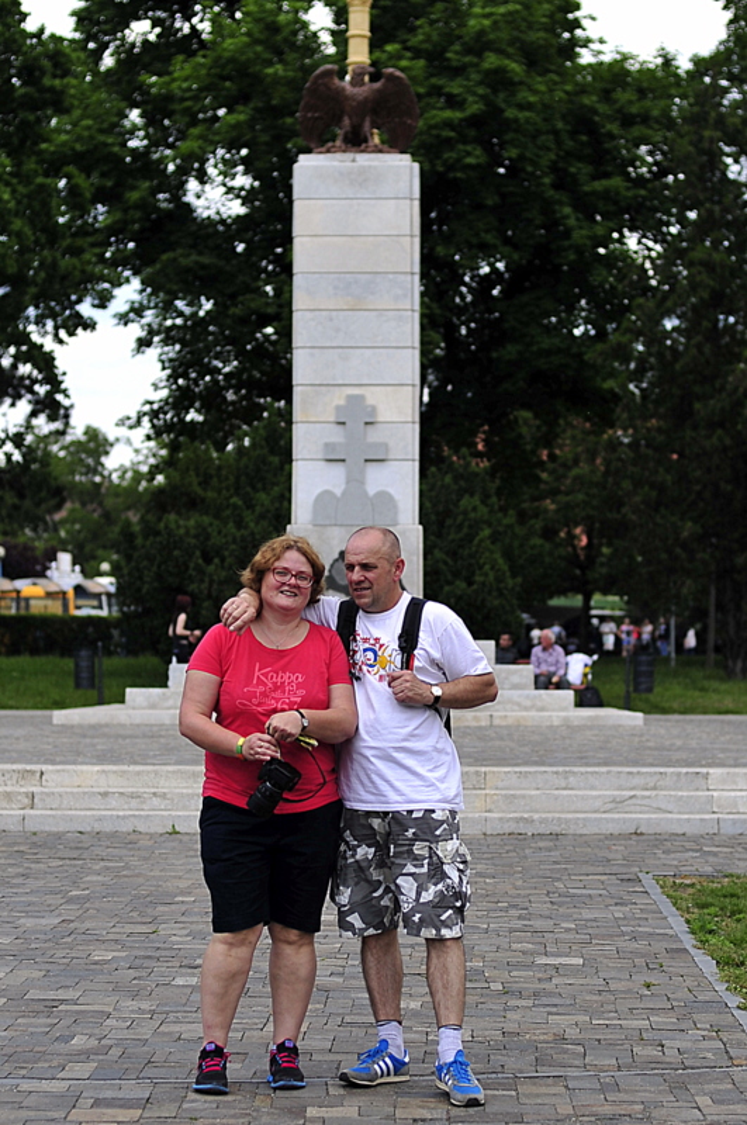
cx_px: 374
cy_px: 562
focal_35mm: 50
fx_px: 1561
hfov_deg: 26.9
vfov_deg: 39.6
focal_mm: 50
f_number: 2.2
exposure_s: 1/3200
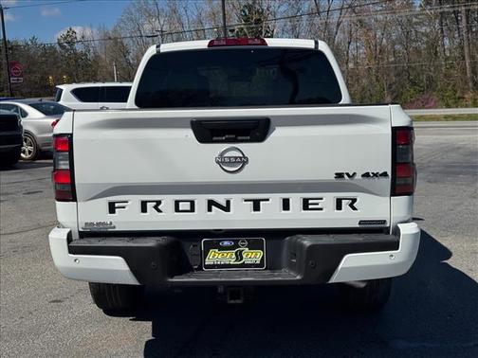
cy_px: 179
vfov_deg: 30.3
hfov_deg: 39.7
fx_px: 663
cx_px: 239
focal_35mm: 48
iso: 80
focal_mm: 6.76
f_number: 1.78
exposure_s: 1/10526
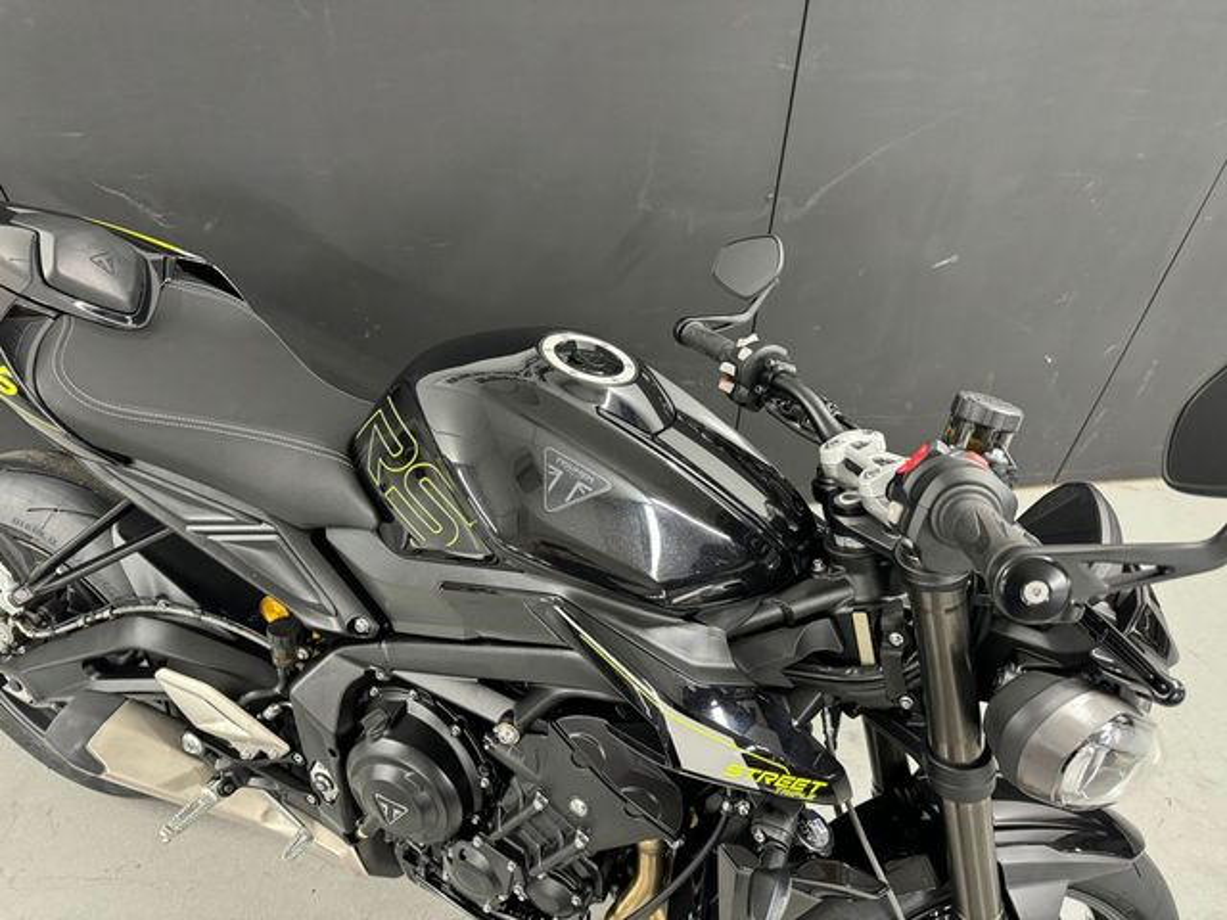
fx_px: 851
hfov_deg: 71.6
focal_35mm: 24
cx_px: 614
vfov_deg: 56.8
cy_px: 460
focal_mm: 6.76
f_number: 1.78
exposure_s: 1/50
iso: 500
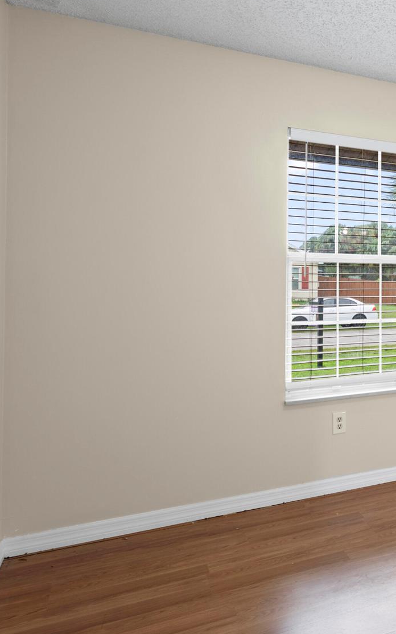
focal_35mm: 31
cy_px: 281
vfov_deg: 61.2
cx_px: 478
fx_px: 534
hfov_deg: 33.1
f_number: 6.3
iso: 320
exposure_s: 1/1.25
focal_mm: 11
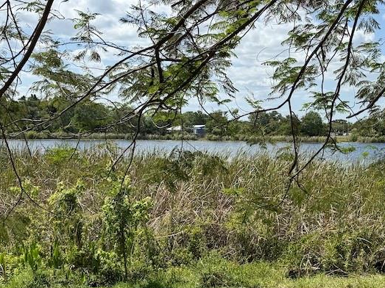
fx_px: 523
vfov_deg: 30.8
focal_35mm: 47
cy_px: 176
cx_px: 230
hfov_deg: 40.3
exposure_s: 1/4975
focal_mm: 6.76
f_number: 1.78
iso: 80
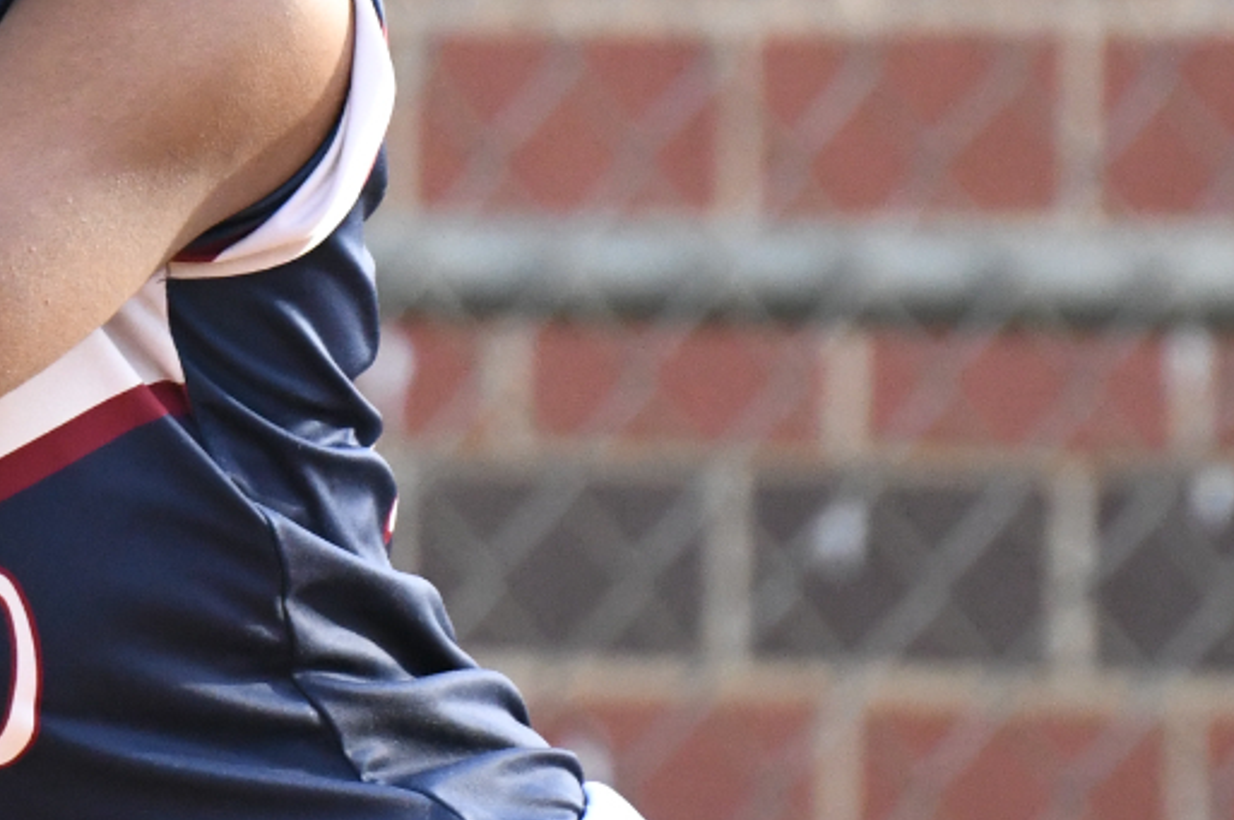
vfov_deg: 0.7
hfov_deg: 1.1
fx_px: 64140
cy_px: -271
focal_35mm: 1873
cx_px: 486
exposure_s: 1/1250
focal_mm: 400
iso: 2800
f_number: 5.6
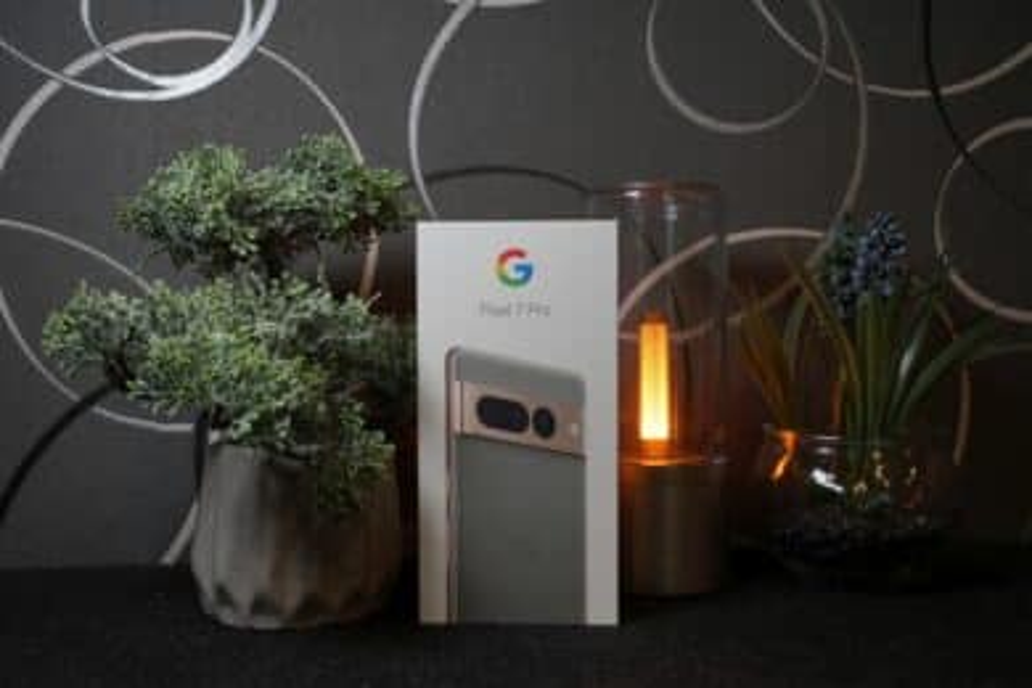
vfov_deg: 35.9
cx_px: 516
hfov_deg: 51.9
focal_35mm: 37
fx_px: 1061
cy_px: 344
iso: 320
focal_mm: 37
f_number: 7.1
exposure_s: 1/40
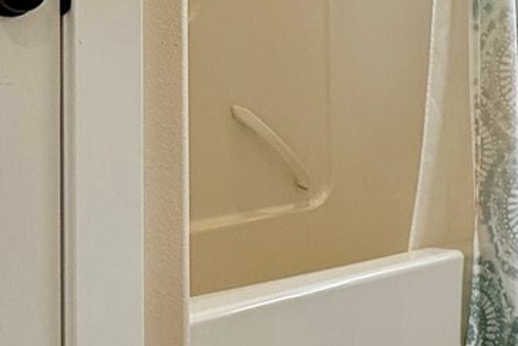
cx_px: 544
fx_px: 921
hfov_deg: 29.0
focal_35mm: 64
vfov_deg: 20.8
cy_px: 40
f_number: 2.2
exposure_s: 1/120
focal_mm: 2.22
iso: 160
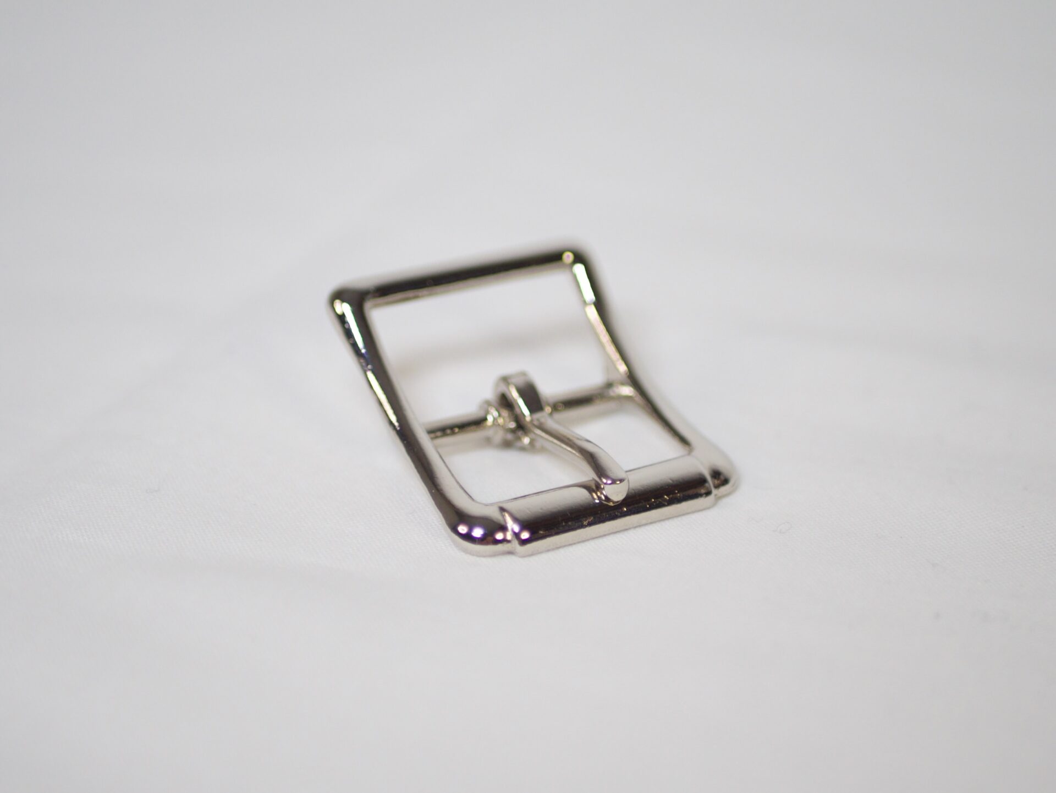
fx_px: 1526
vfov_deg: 29.1
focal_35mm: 50
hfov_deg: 38.2
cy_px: 396
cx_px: 528
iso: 400
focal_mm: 25
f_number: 1.7
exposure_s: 1/320
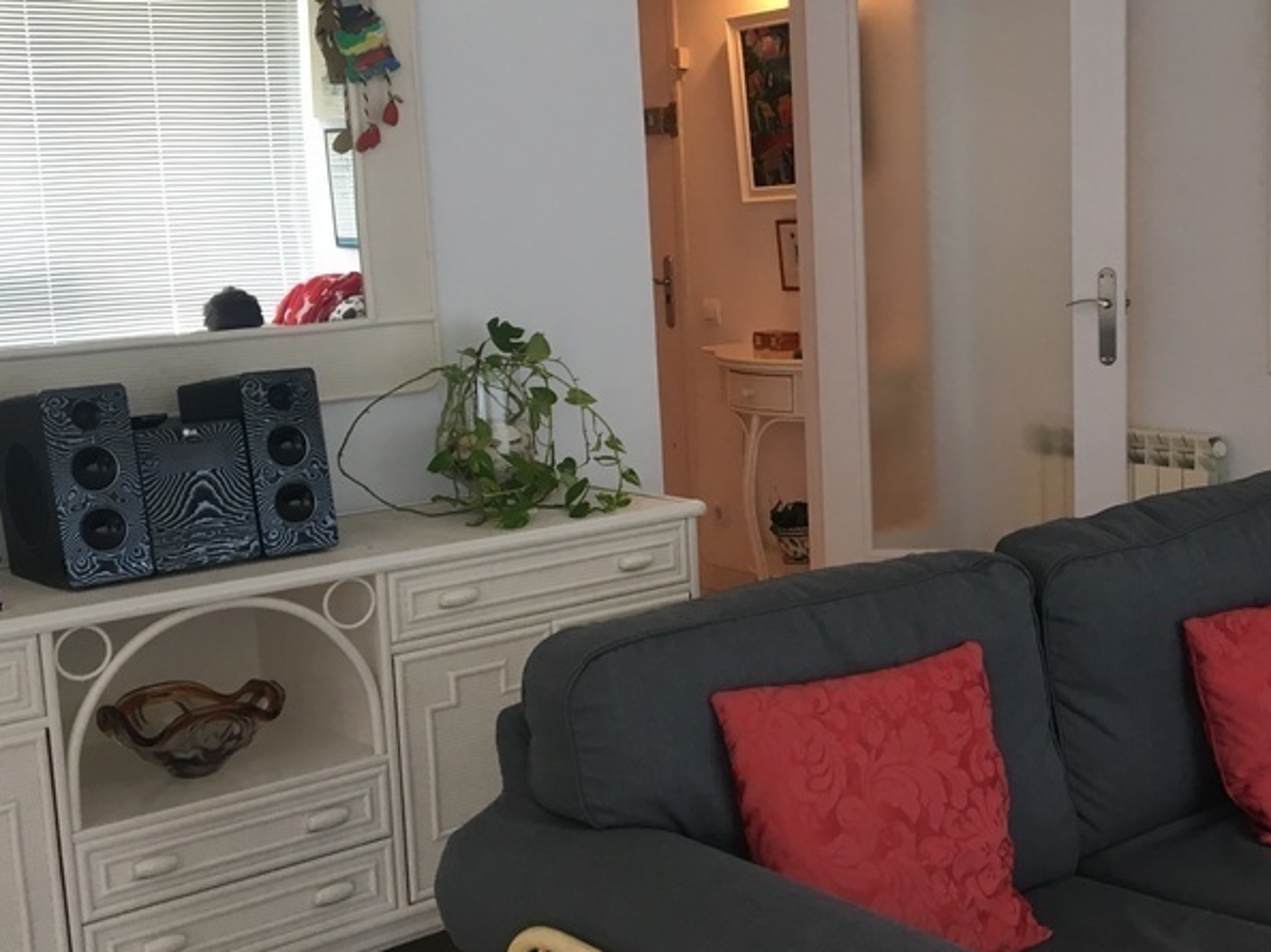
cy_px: 492
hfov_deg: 37.6
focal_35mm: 50
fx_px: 1835
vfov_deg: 29.1
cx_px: 884
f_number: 2.2
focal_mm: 4.15
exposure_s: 1/33
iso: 80
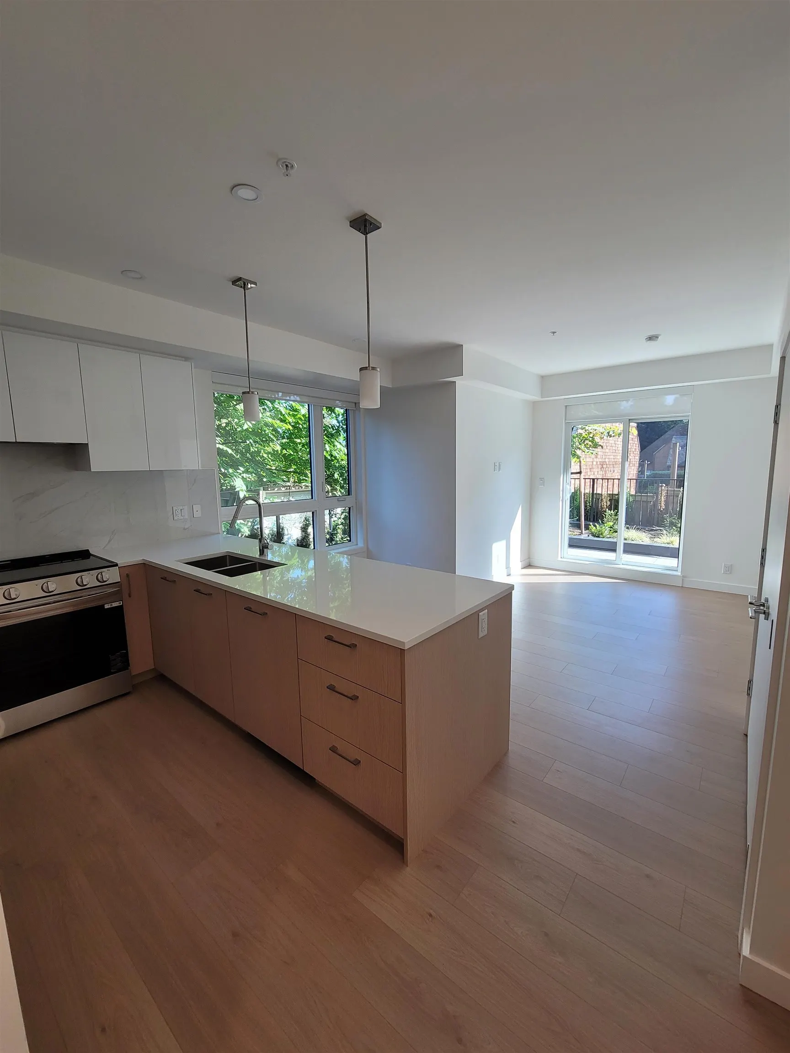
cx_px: 395
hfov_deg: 89.9
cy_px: 526
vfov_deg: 106.2
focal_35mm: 13
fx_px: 396
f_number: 2.2
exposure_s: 1/120
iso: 80
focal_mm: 2.2
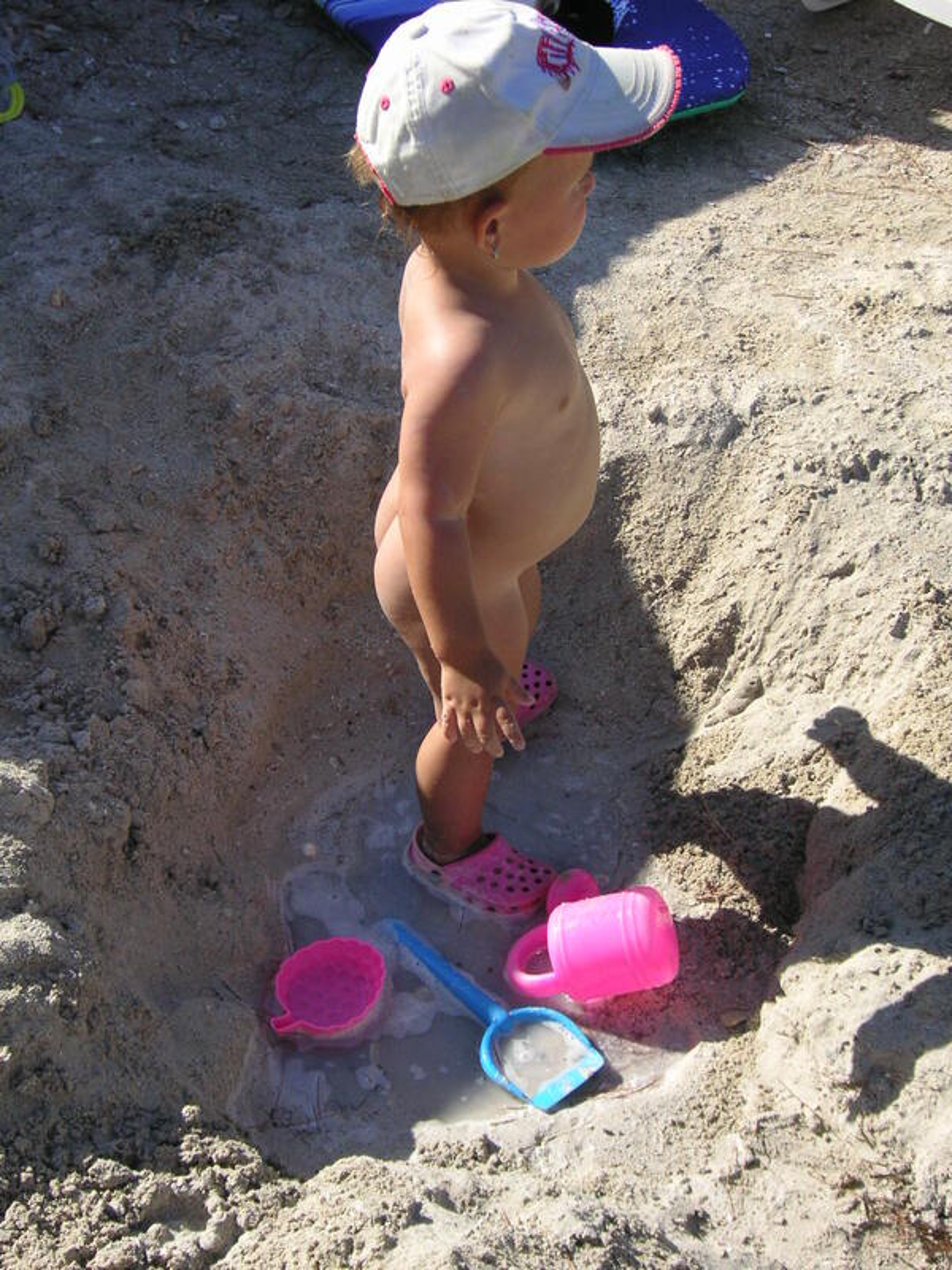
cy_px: 635
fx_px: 1833
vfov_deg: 38.2
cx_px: 476
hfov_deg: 29.1
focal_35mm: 50
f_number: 3.4
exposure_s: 1/750
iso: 50
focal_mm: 8.4
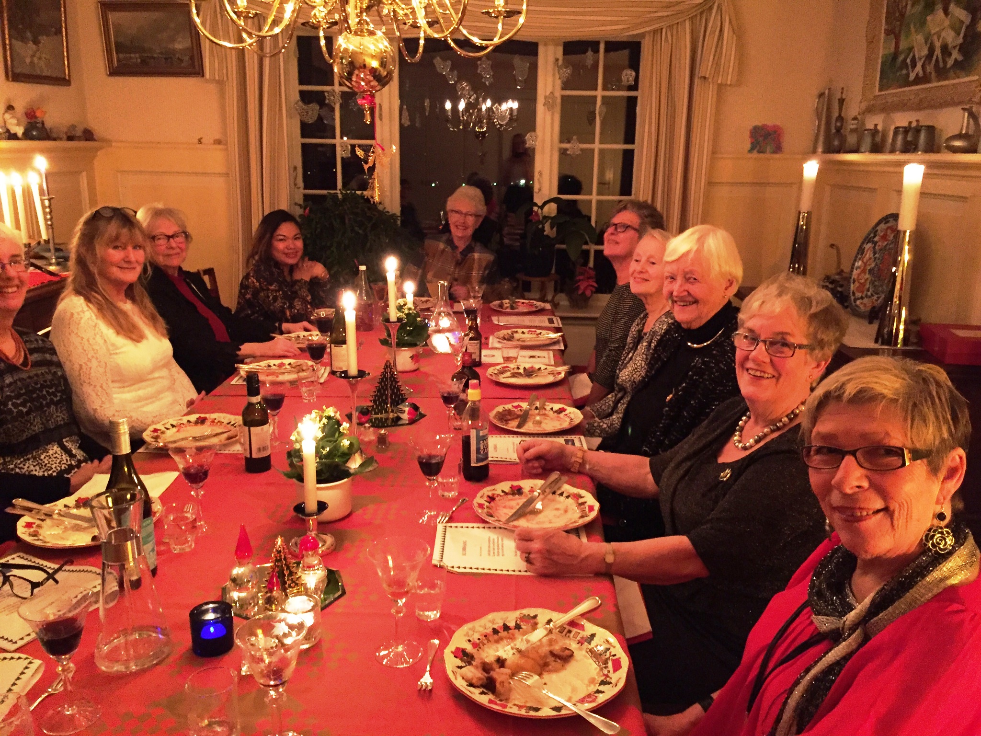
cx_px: 490
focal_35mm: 29
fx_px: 822
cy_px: 368
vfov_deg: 48.2
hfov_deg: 61.7
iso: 640
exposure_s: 1/17
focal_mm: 4.15
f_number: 2.2
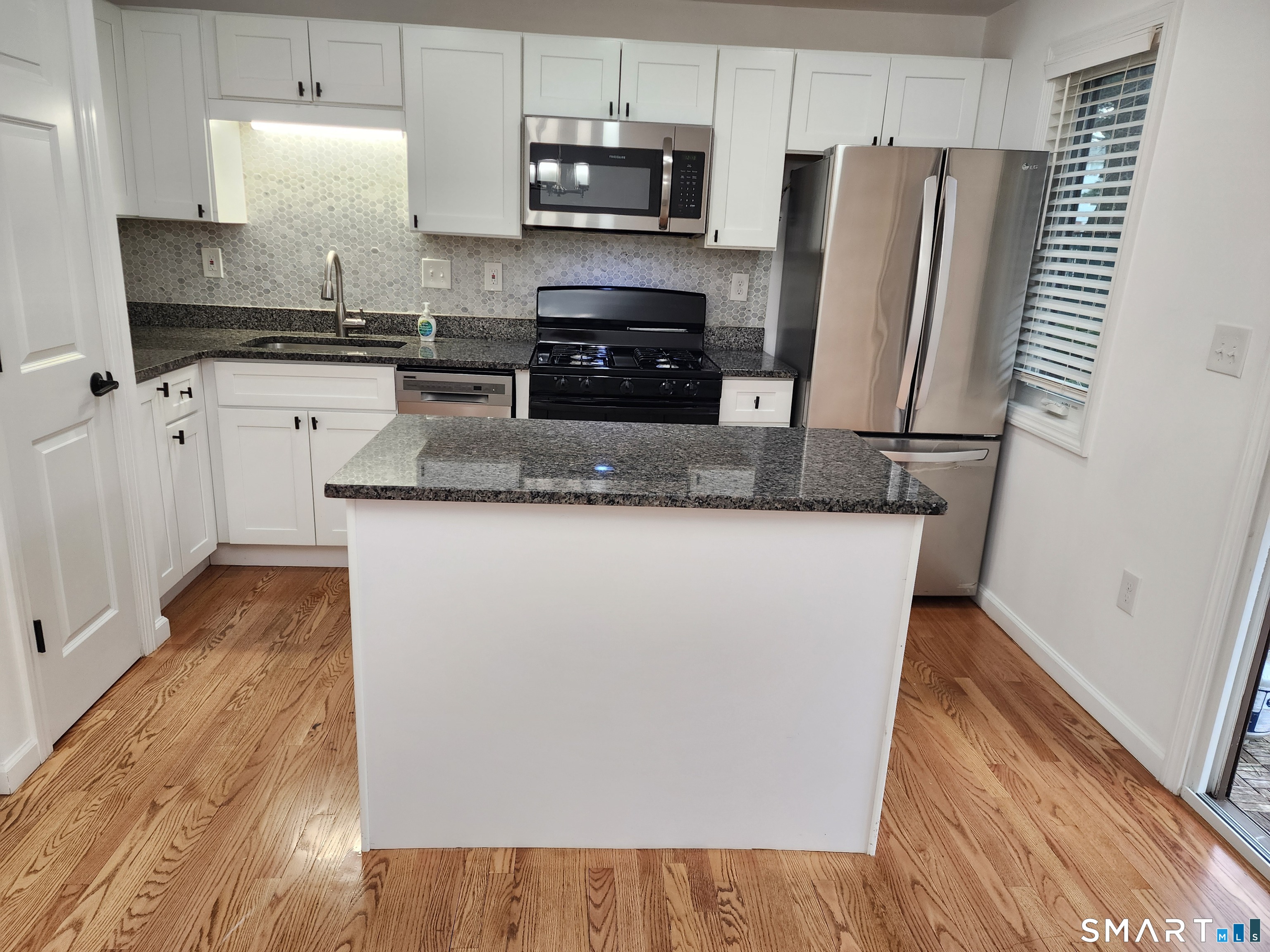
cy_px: 476
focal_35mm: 23
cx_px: 635
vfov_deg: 58.9
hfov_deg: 73.9
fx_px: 844
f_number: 1.8
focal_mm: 6.4
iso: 100
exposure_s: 1/120
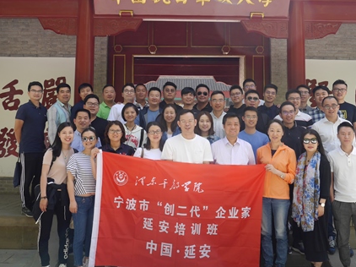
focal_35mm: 34
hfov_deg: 54.0
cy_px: 118
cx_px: 186
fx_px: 349
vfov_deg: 41.7
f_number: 4.5
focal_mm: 14
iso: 160
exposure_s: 1/160
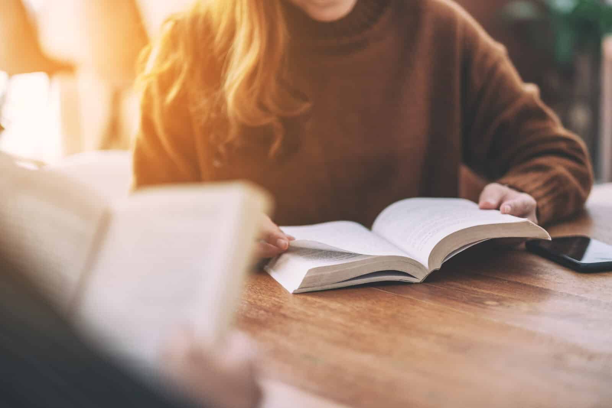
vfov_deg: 16.3
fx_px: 1428
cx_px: 306
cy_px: 204
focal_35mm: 84
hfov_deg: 24.2
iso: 200
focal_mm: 56
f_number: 1.2
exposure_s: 1/400
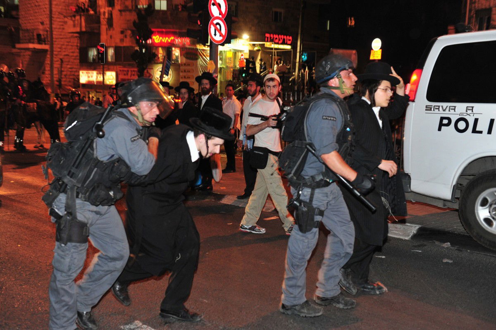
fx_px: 606
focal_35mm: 44
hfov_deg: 44.5
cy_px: 165
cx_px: 248
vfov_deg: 30.5
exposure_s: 1/80
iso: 1600
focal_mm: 44
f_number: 4
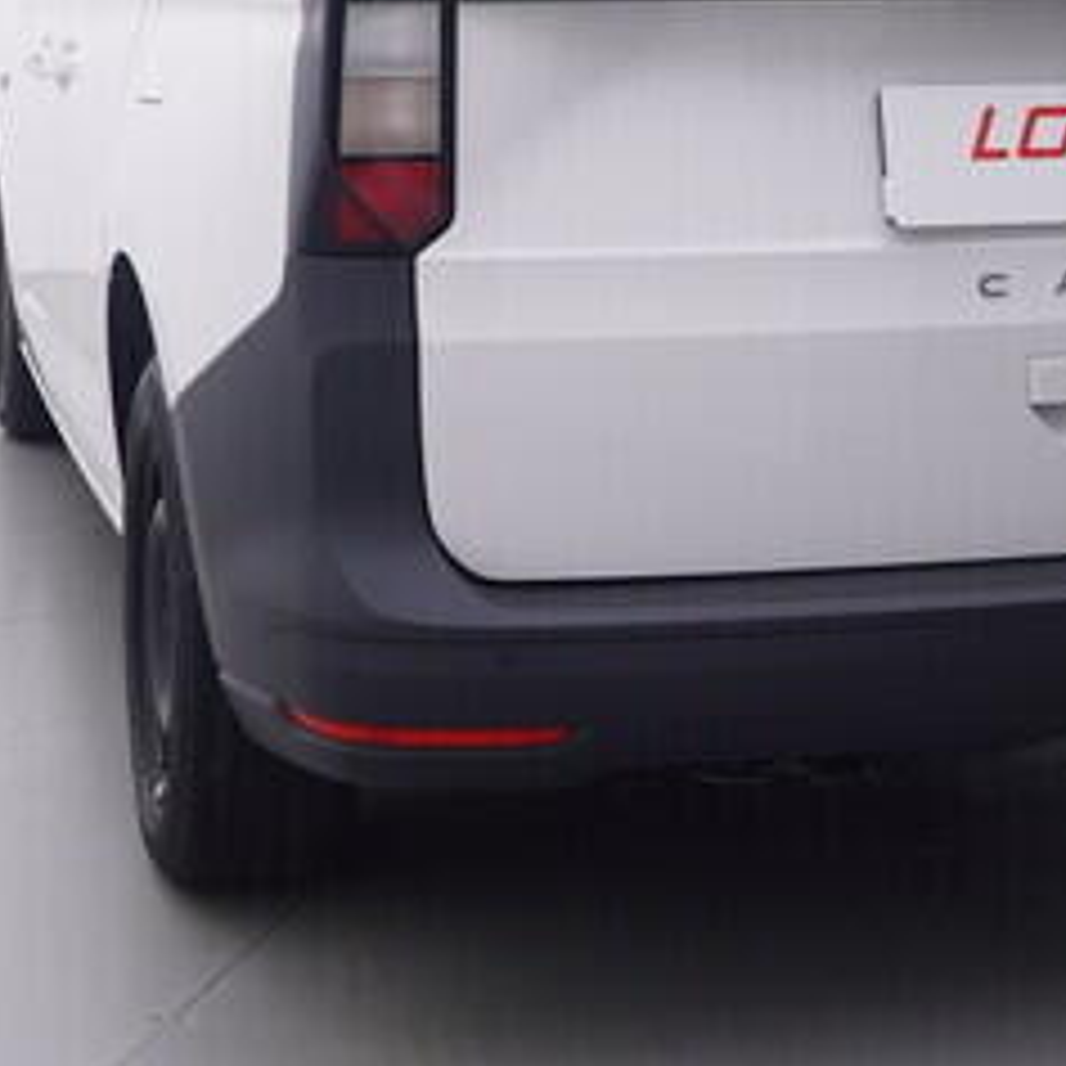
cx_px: 630
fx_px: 2886
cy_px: 202
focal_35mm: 83
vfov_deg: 20.7
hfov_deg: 20.9
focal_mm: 15
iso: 200
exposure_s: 1/80
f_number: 5
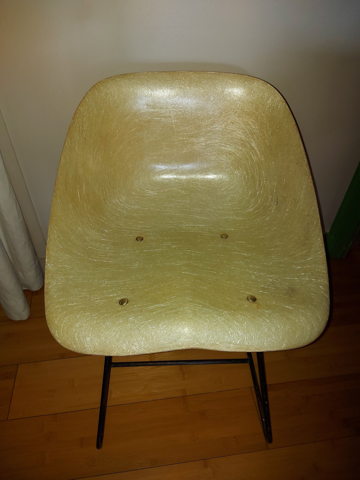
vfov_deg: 71.6
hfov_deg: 56.8
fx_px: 333
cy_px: 240
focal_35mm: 24
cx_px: 180
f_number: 1.8
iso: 125
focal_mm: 5.23
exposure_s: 1/60
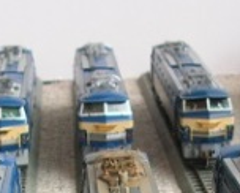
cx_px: 134
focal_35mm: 112
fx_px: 797
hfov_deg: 17.1
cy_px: 239
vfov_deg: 13.4
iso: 50
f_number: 2.8
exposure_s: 1/19.4
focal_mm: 5.8
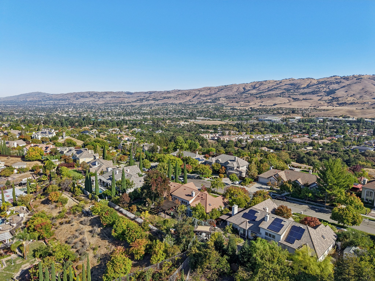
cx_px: 188
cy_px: 140
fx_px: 260
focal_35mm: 24
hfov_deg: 71.6
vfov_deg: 56.8
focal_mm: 8.7
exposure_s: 1/2000
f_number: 1.8
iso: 100
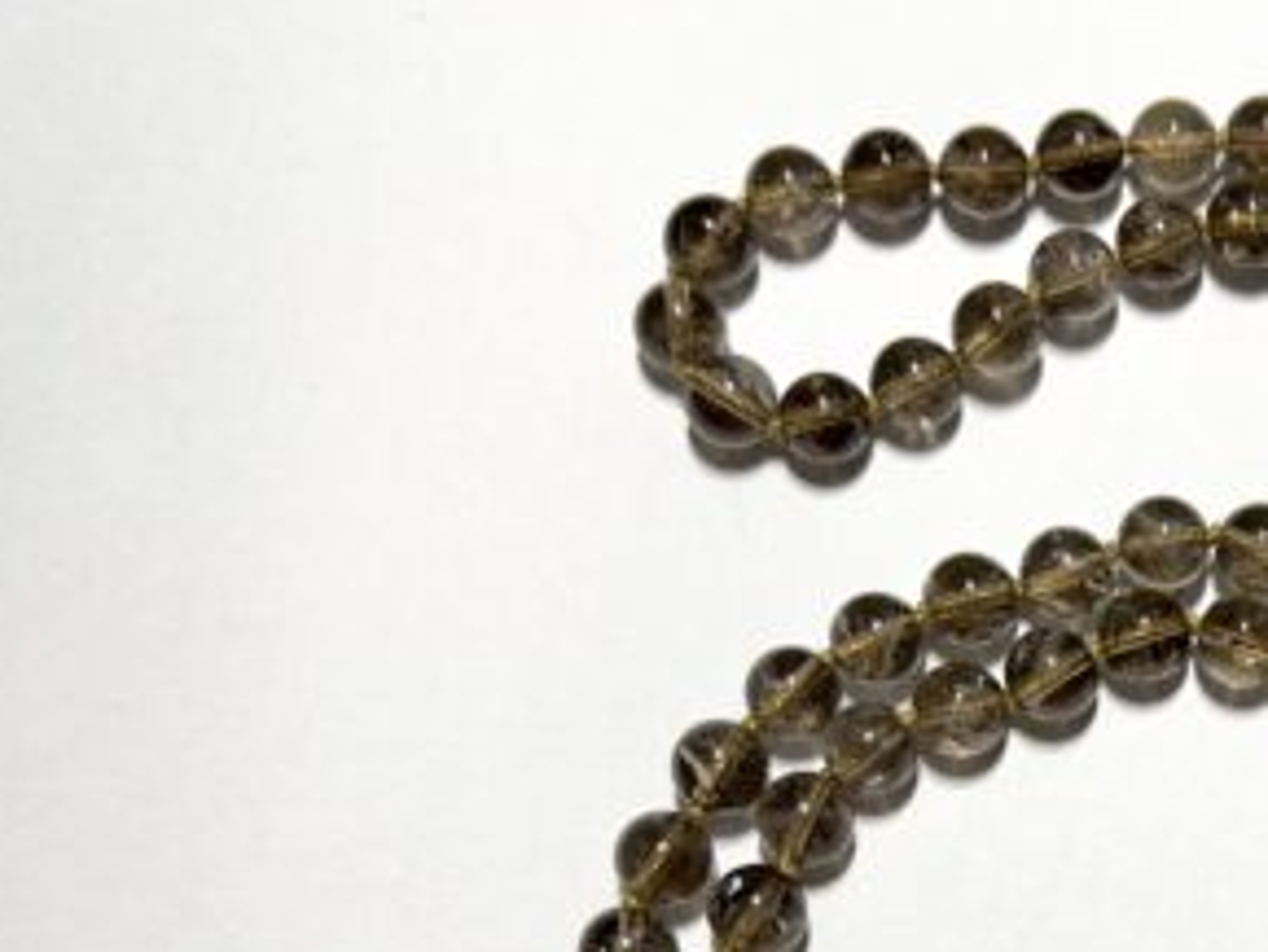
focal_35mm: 54
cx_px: 1286
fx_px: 1979
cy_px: 943
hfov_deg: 32.5
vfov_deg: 25.7
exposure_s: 1/50
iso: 64
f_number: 1.5
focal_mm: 5.7
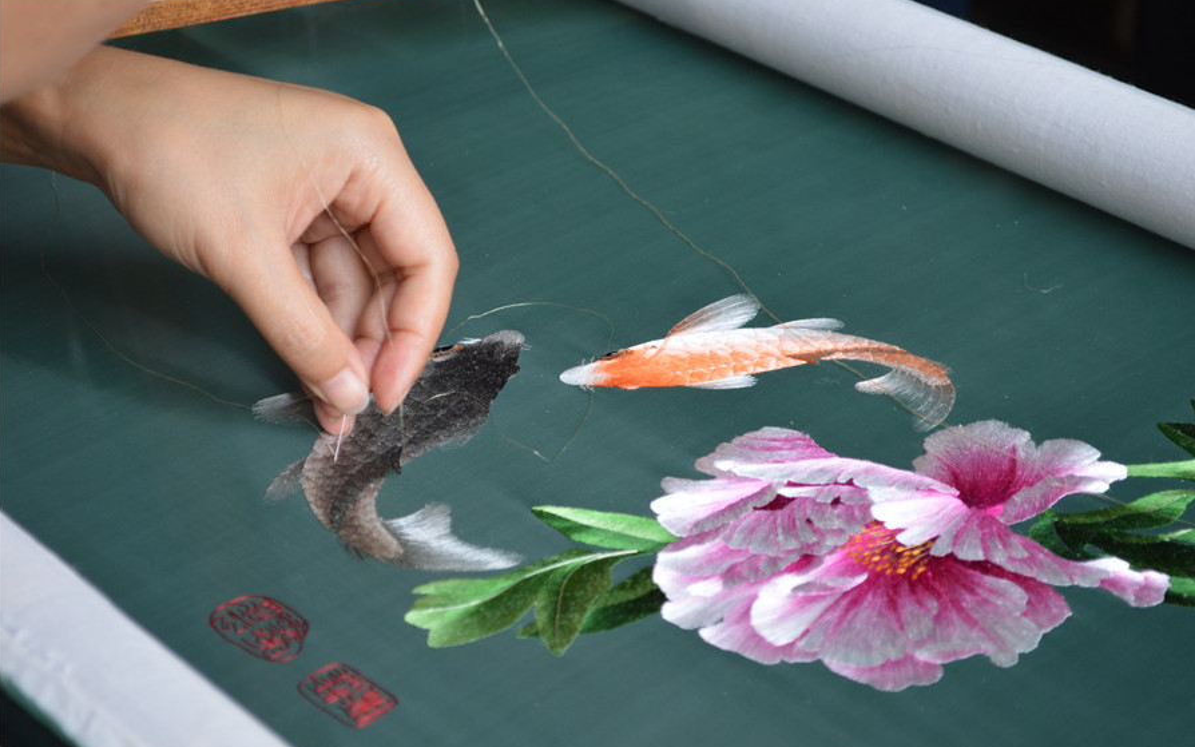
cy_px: 386
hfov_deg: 24.5
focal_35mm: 85
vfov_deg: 15.5
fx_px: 2753
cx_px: 599
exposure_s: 1/40
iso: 400
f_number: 5.6
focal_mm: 55
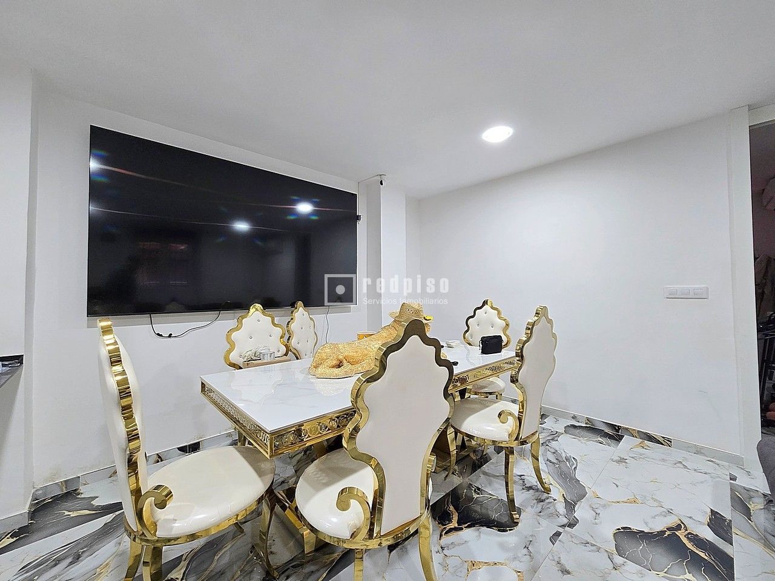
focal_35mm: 13
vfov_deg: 89.9
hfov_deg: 106.2
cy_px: 290
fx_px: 291
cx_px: 388
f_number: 2.2
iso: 160
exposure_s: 1/50
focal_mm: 2.2
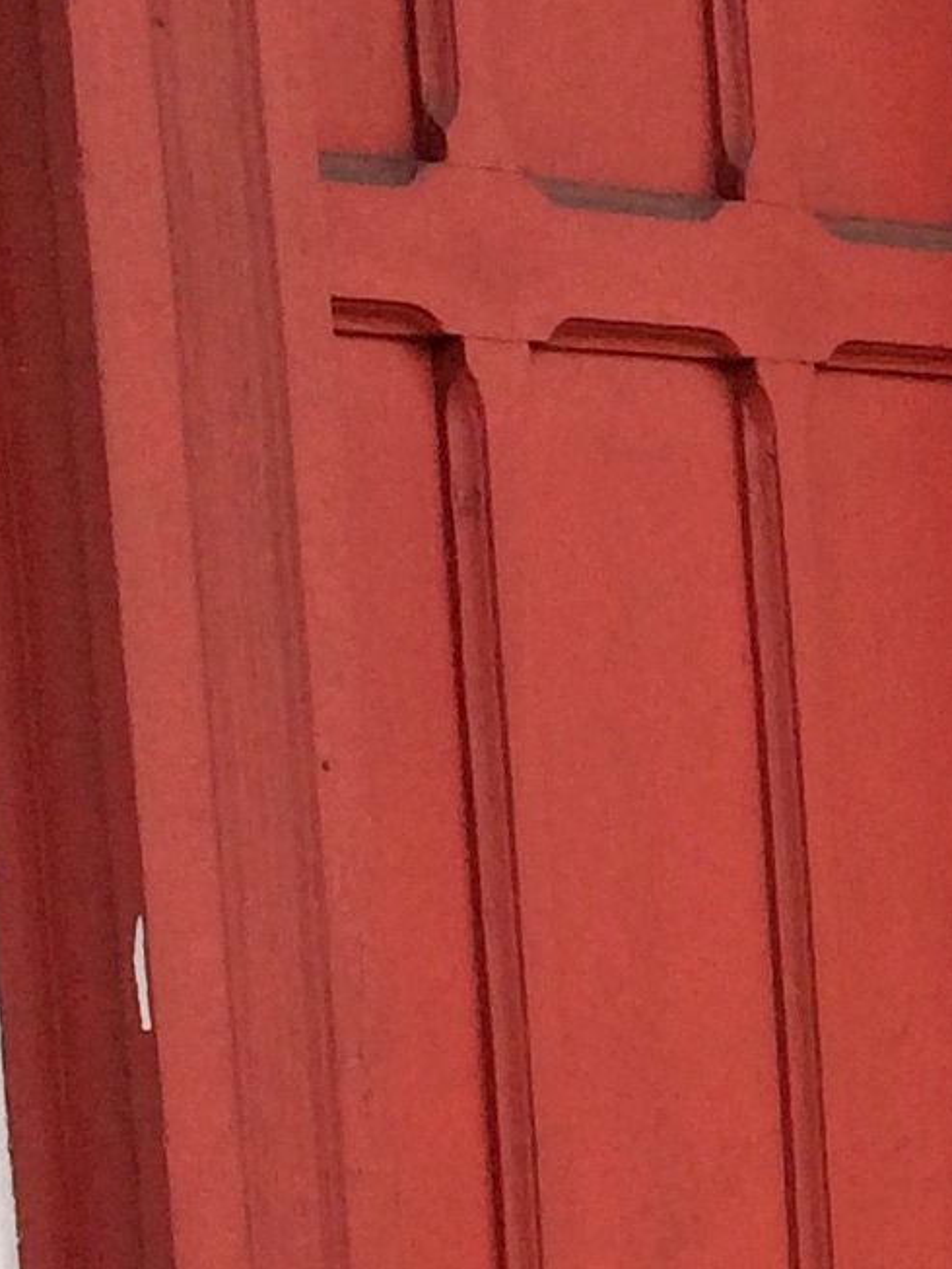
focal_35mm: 145
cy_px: 1255
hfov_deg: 9.3
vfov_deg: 13.4
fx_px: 5315
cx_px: 2205
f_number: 2.2
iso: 32
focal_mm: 4.15
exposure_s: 1/1080
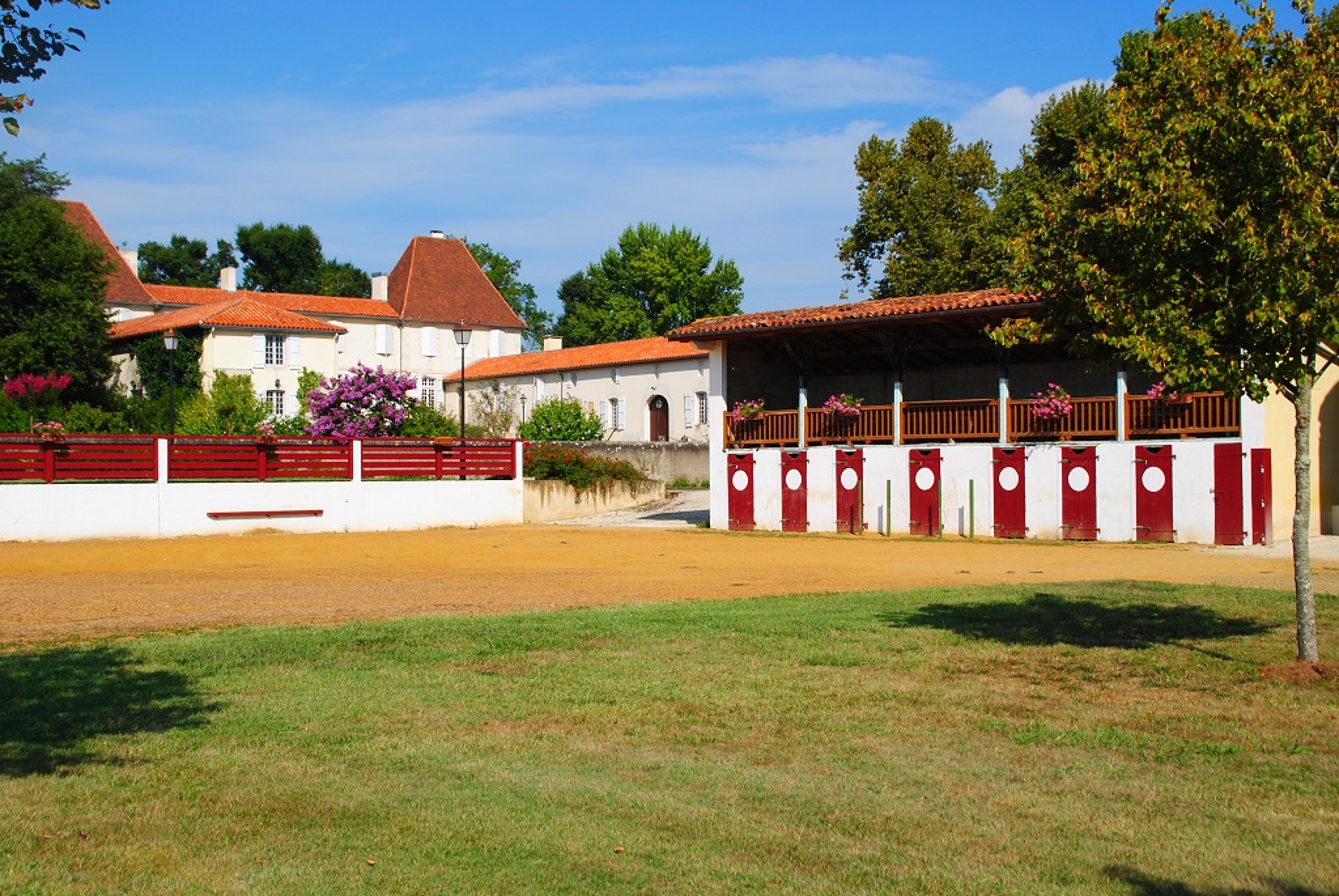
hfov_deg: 41.1
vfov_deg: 28.1
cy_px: 448
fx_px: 1787
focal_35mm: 48
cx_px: 670
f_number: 10
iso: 100
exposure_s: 1/250
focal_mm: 32
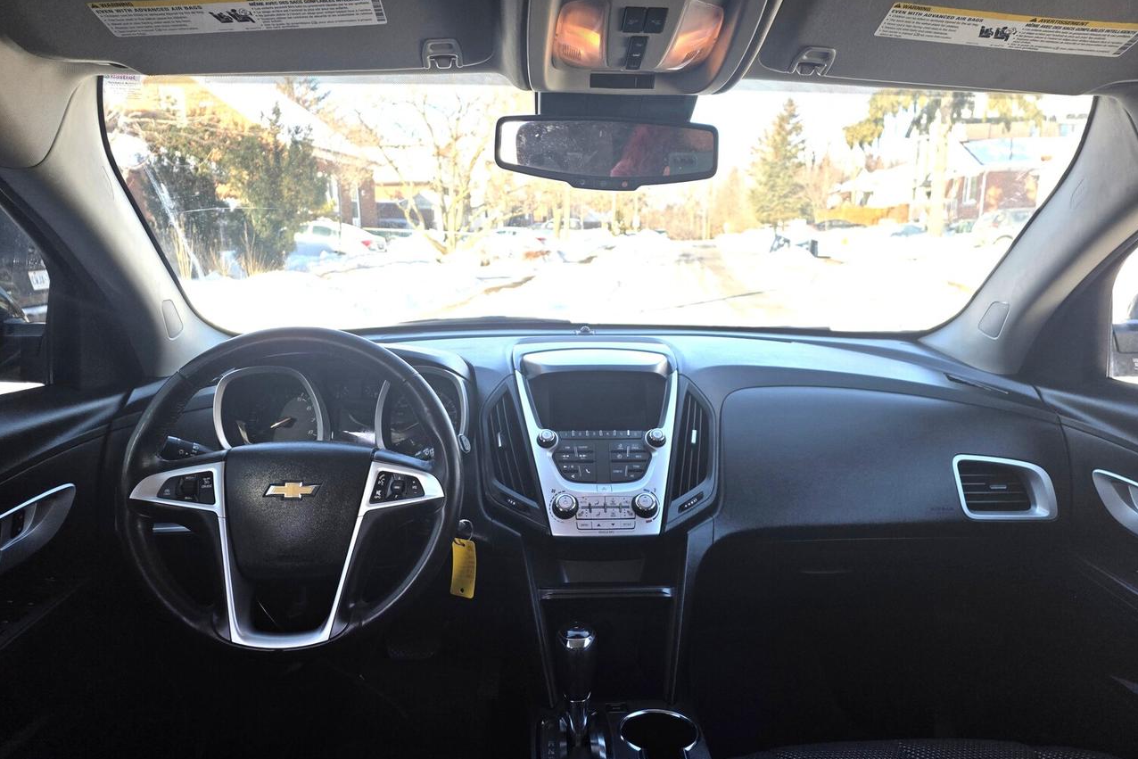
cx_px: 570
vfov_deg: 53.0
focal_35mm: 24
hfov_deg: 73.7
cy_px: 423
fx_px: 759
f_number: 1.7
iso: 80
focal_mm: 6.25
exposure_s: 1/1879
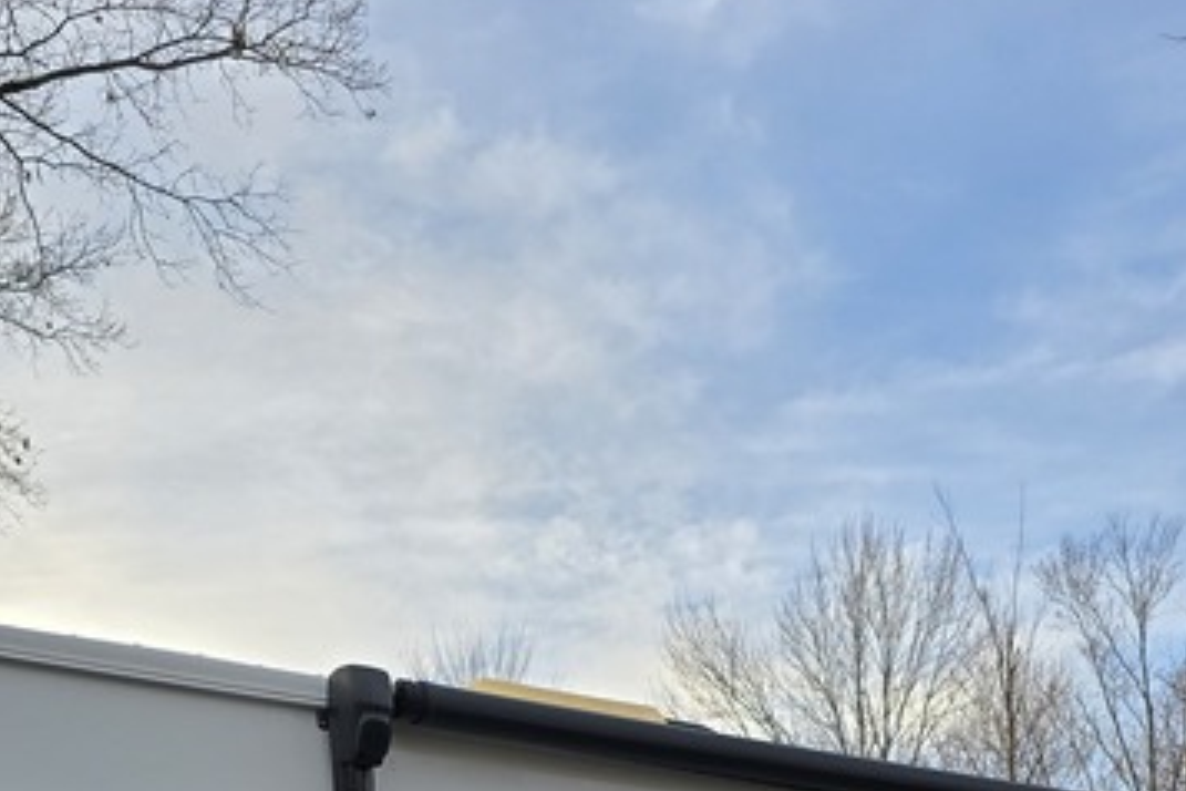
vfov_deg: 18.0
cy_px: 1200
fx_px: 2207
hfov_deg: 30.0
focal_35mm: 67
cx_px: 488
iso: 12
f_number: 1.7
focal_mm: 6.3
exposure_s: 1/263
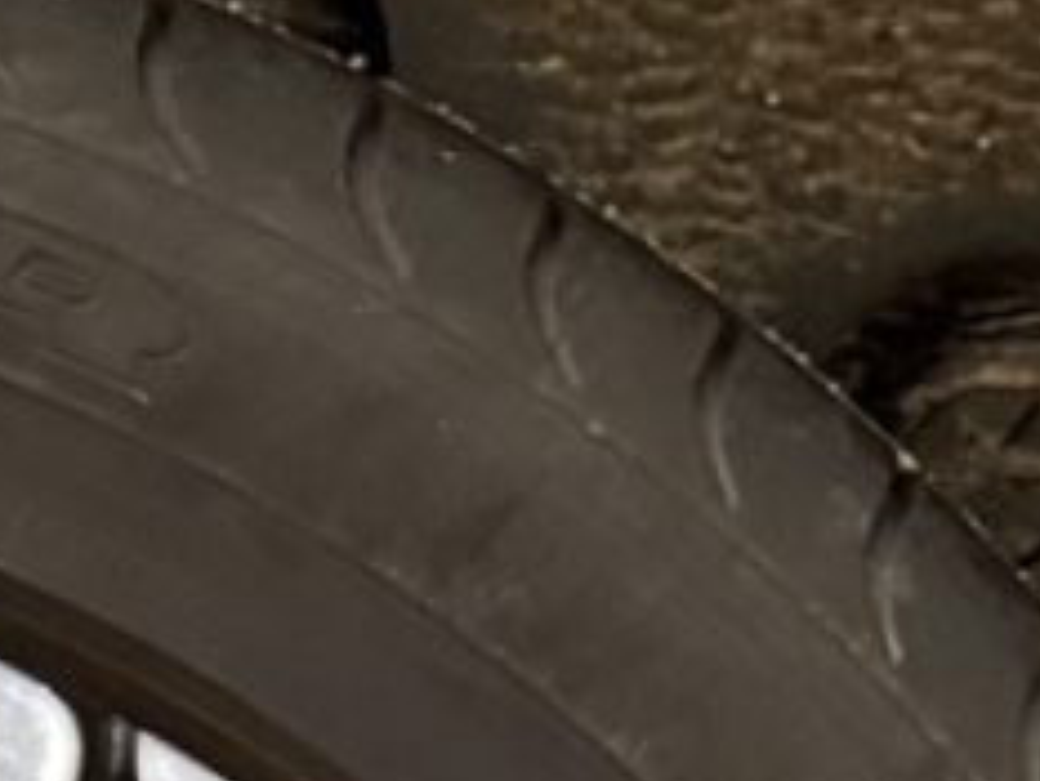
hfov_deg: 11.4
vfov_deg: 8.0
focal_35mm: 165
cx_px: -567
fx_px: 4960
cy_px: 2205
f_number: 1.78
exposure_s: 1/33
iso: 800
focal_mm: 6.76
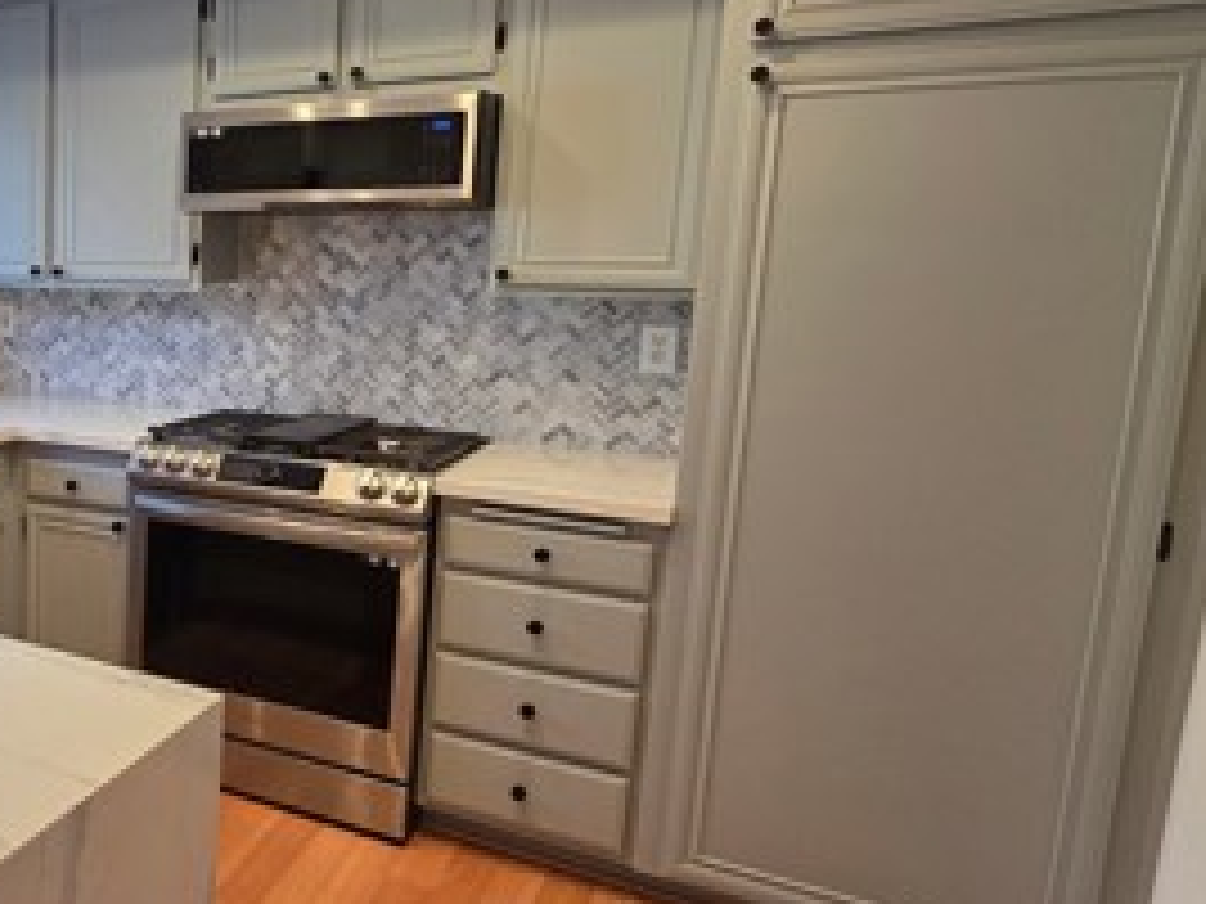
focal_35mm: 31
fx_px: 1080
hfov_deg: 46.1
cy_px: 418
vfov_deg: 45.4
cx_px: -68
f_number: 1.9
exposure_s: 1/120
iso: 160
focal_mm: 2.2
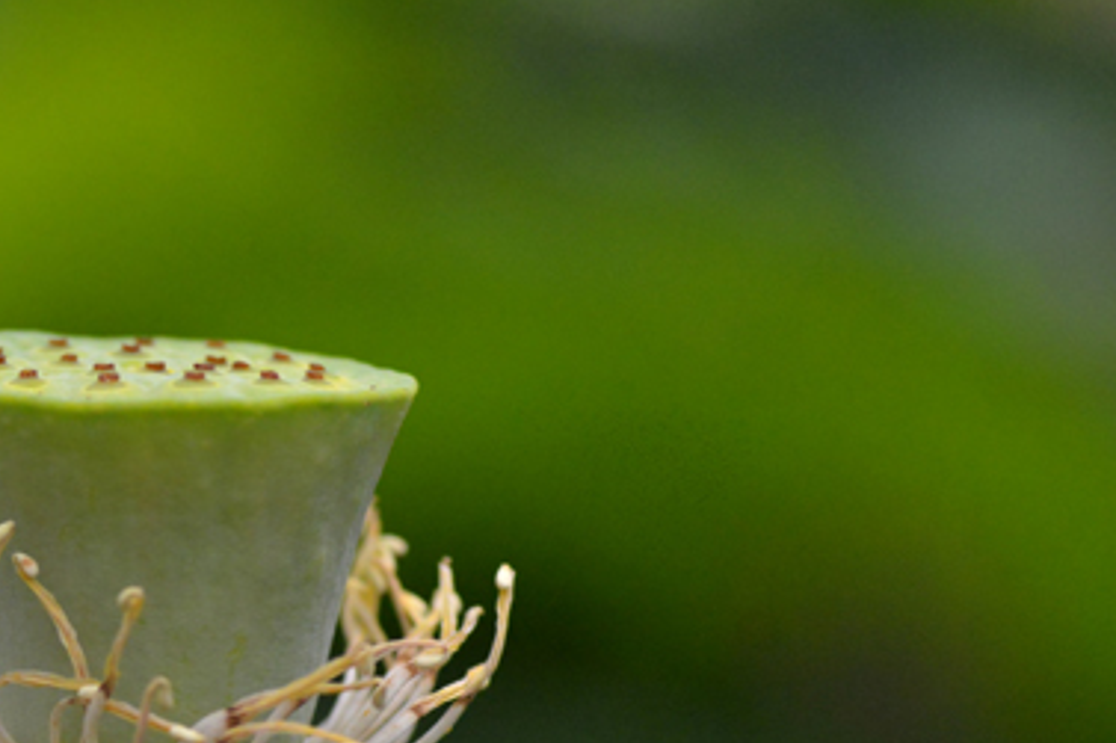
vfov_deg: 6.1
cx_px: 3
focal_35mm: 223
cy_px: 648
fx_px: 6910
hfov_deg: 9.2
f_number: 5
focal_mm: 105
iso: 1600
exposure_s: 1/4000
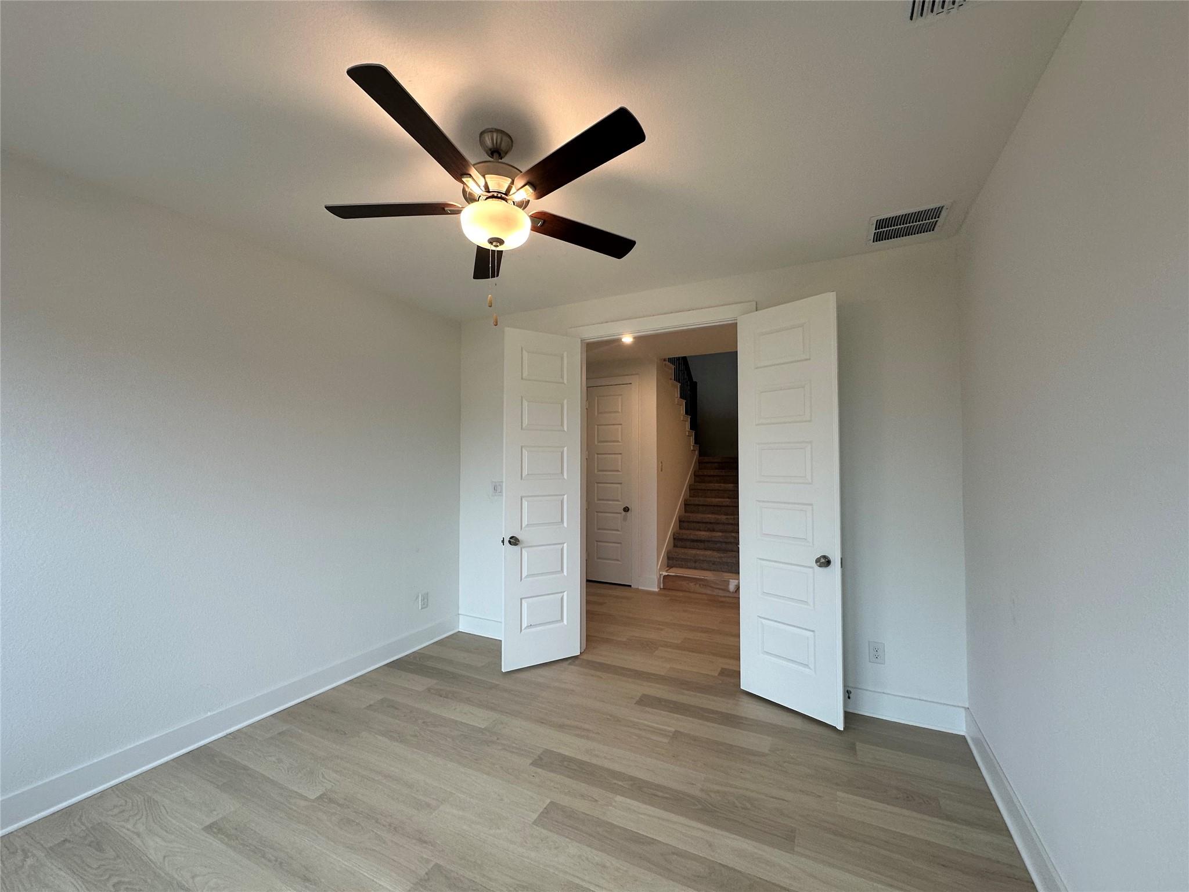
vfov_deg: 85.7
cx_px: 594
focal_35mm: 14
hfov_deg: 102.1
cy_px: 446
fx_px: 481
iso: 100
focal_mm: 2.22
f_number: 2.2
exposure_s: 1/120
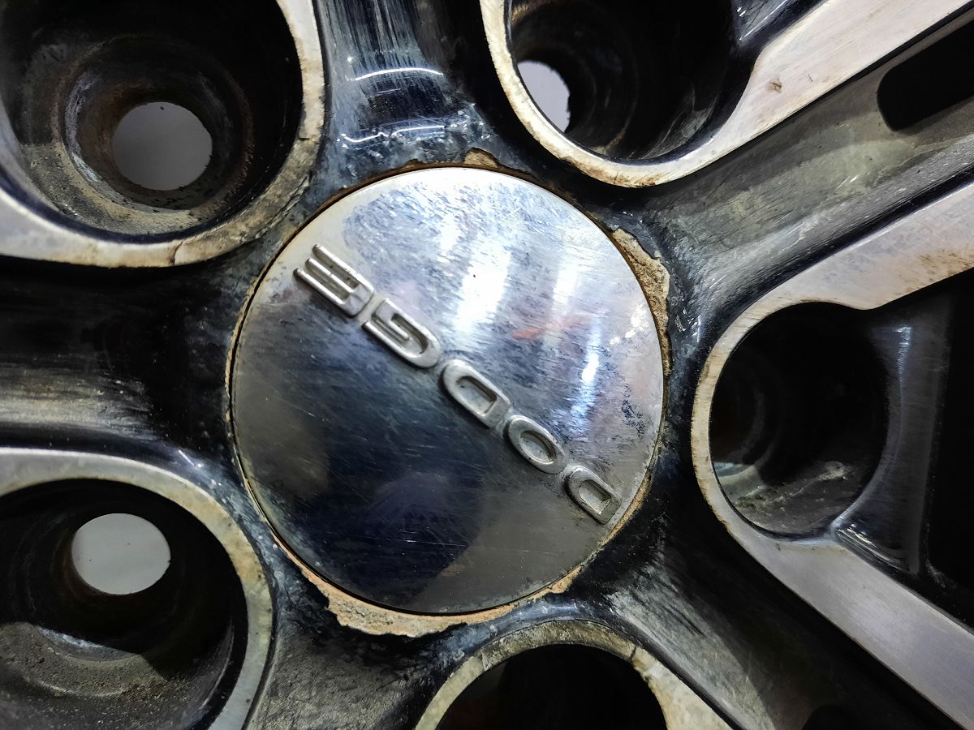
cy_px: 365
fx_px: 703
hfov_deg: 69.4
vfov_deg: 54.9
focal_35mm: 25
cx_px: 487
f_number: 2
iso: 320
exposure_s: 1/50
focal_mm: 4.6
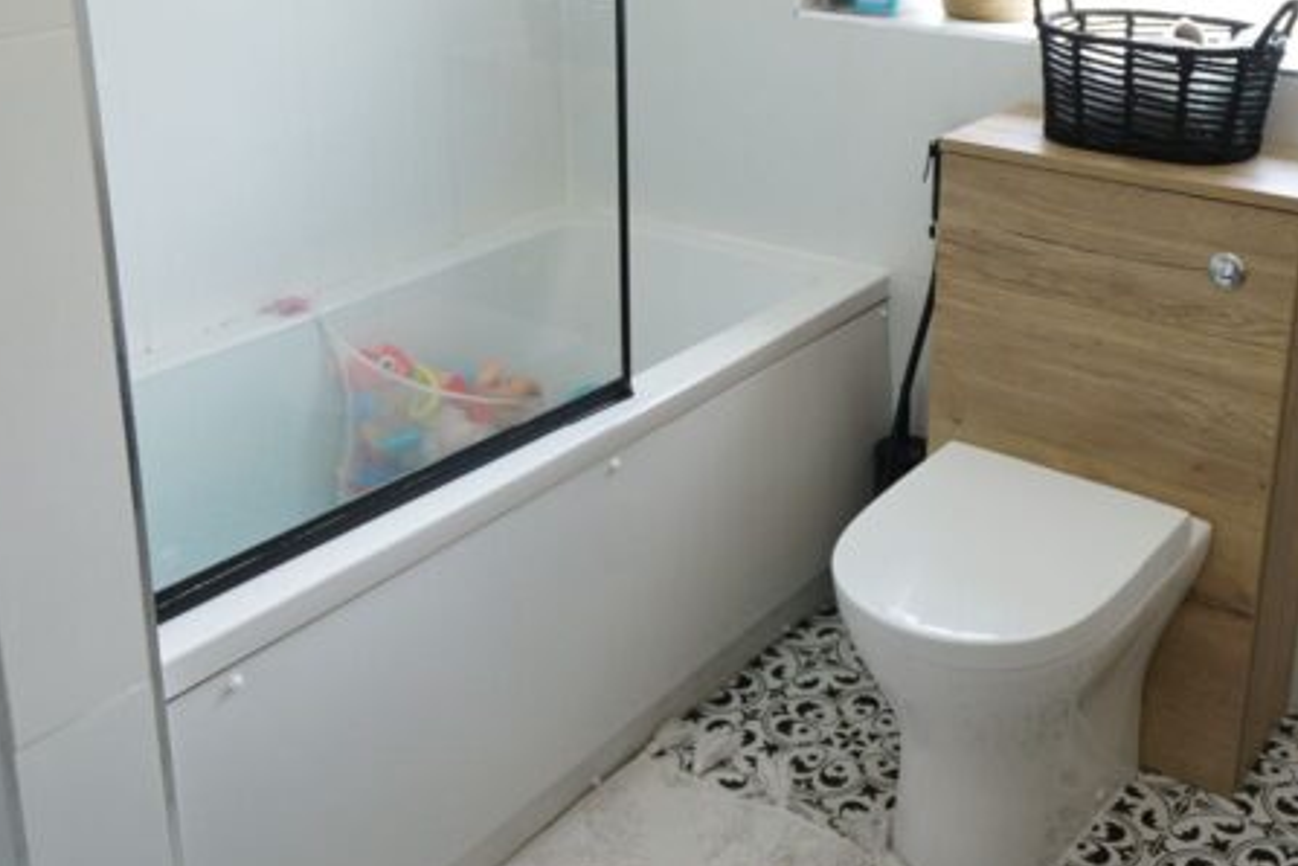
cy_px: 208
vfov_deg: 30.6
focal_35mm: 43
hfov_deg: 45.0
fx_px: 1550
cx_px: 813
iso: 400
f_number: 4
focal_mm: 16
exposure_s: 1/100
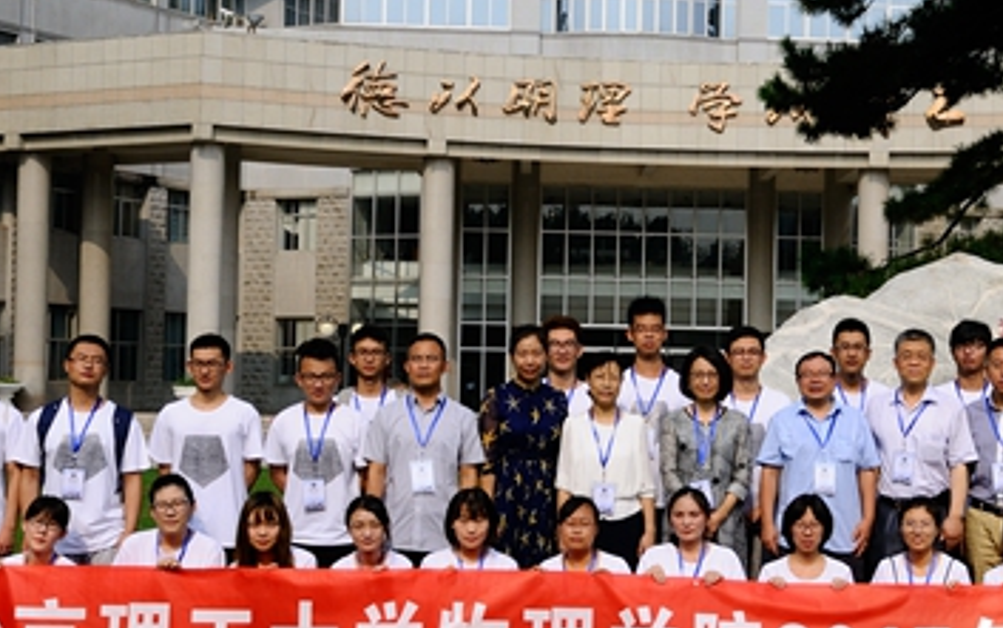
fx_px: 1969
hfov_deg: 28.3
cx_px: 693
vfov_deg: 18.1
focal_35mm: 72
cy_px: 328
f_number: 10
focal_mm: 26
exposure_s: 1/320
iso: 200
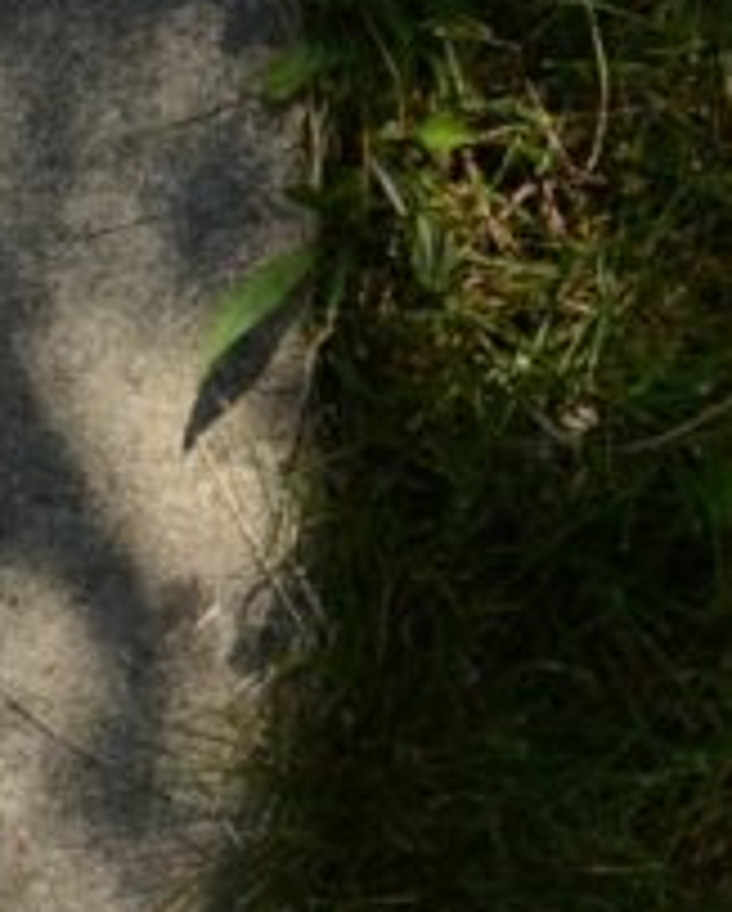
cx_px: -507
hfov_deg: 8.2
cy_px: 544
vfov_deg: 10.5
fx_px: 4972
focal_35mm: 184
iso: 1000
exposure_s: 1/1250
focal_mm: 26
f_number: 5.6
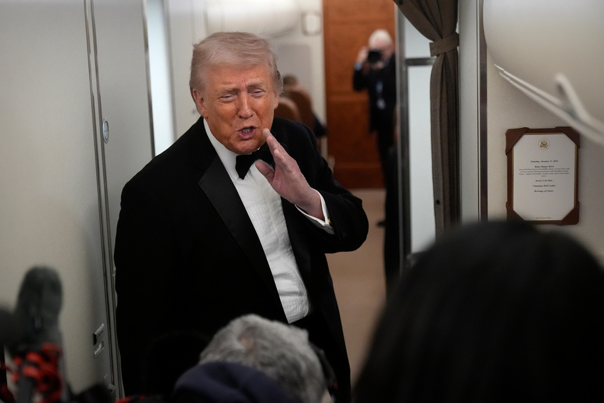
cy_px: 202
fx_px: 940
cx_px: 302
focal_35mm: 56
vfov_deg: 24.2
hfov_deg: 35.6
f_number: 2.8
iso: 6400
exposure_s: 1/250
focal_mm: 56
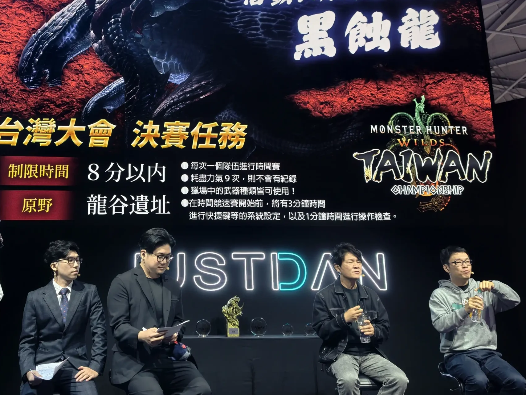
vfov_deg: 39.6
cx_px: 198
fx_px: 547
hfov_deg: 50.8
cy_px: 188
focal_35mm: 36
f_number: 2.8
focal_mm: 7
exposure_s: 1/120
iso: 88
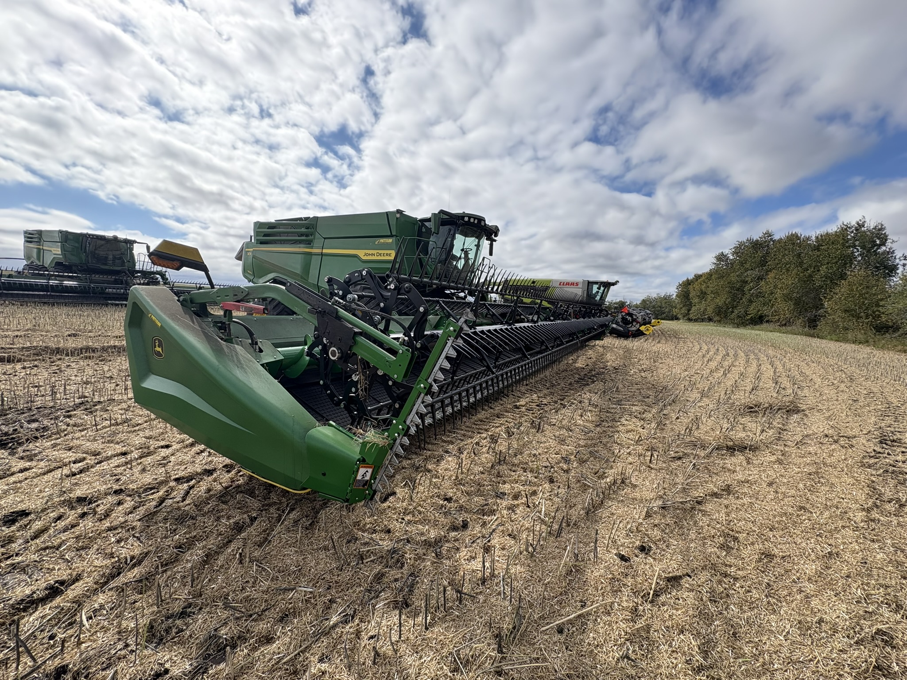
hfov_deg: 102.1
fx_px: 367
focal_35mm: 14
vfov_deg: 85.7
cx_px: 454
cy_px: 340
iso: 50
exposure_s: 1/1143
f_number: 2.2
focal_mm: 2.22
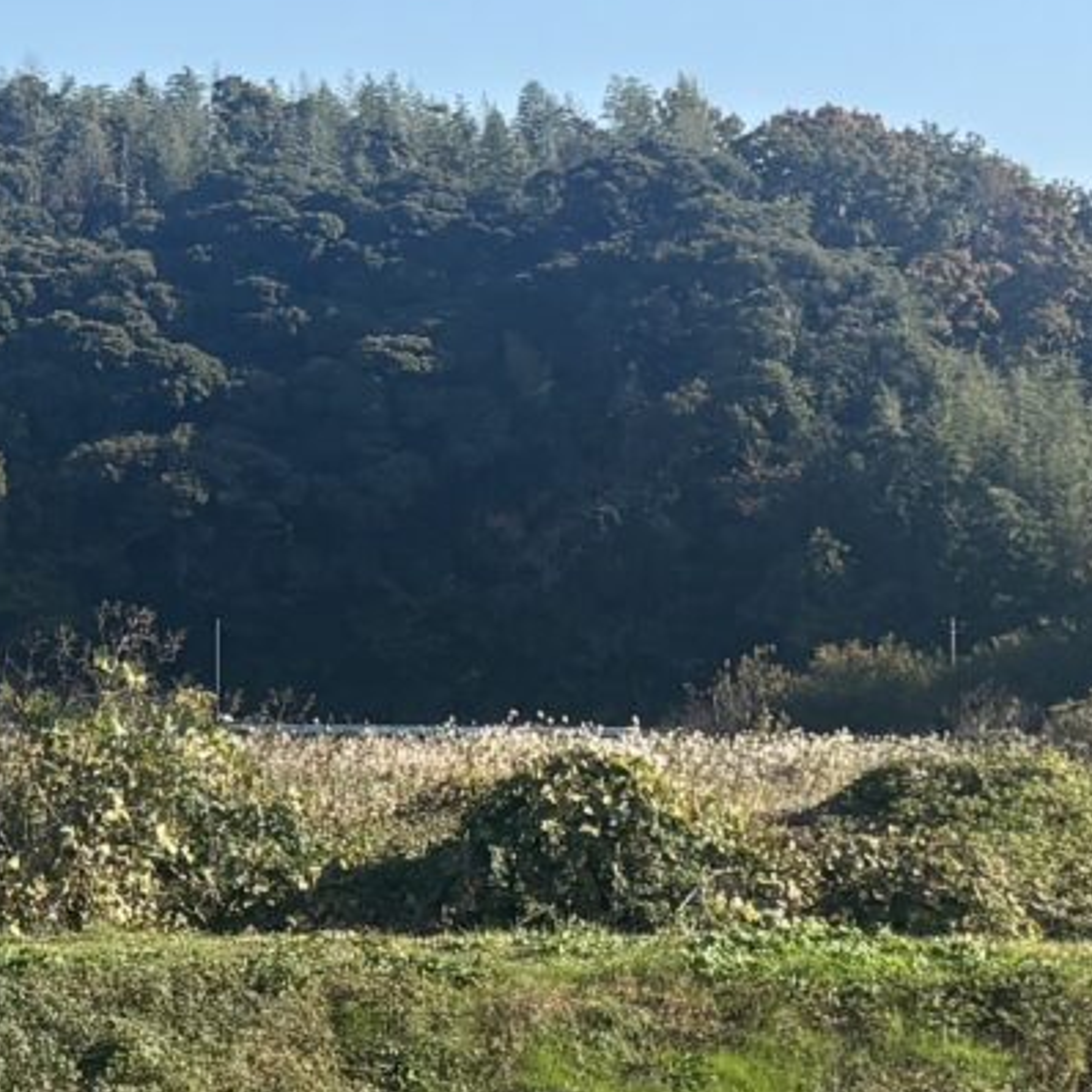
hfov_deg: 11.0
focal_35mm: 148
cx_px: -911
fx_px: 5282
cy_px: 307
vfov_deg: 11.8
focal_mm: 5.96
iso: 50
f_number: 1.6
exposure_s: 1/2710
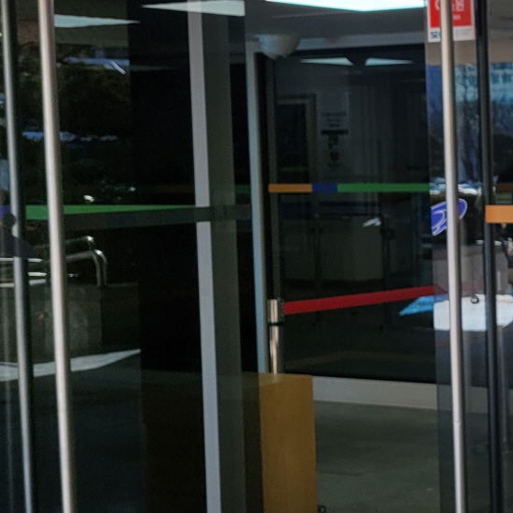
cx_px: 922
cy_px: 209
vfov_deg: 20.6
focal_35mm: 84
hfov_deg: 17.0
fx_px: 1408
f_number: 1.8
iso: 40
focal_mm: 5.4
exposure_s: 1/366
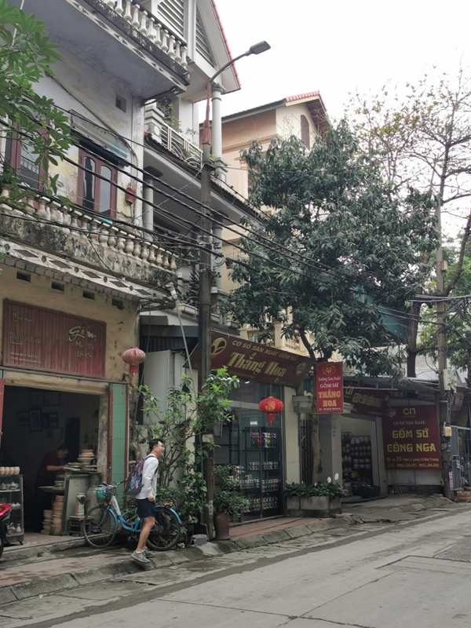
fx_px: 653
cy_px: 314
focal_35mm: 36
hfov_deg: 39.7
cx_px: 236
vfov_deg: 51.4
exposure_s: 1/544
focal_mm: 5.56
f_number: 1.6
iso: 50
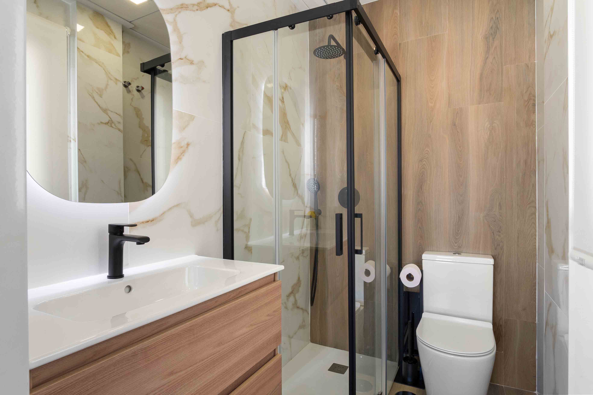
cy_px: 198
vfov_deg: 67.4
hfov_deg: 90.0
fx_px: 296
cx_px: 296
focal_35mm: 18
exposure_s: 1/6
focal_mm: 12
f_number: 8
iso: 320
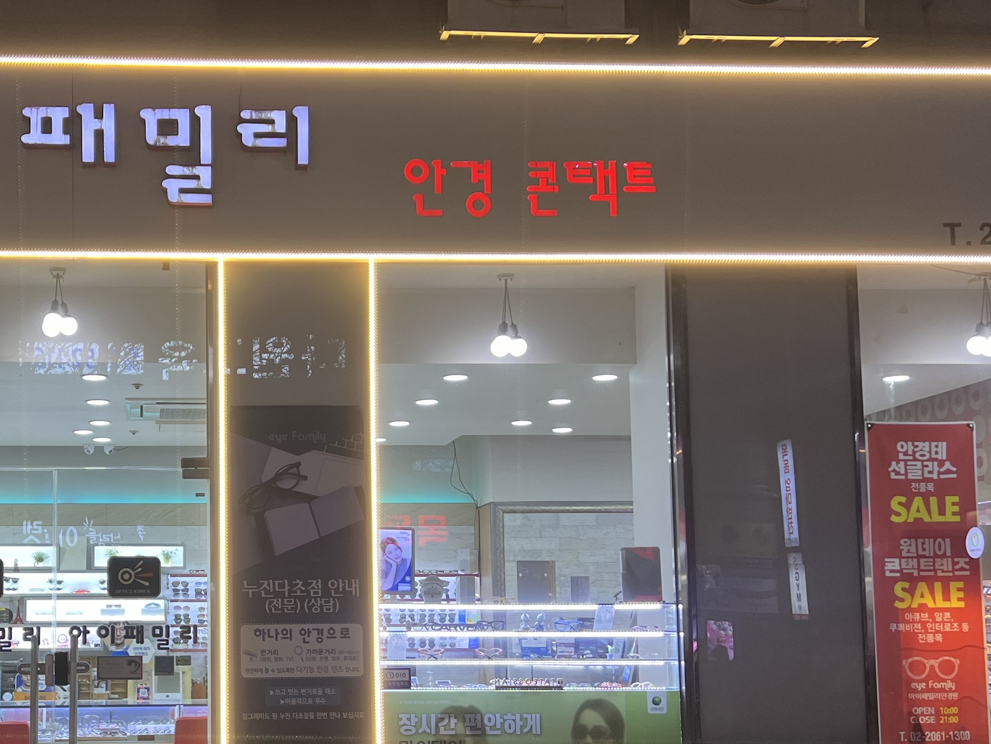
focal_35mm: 52
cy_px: 478
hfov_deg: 35.7
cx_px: 214
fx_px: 1489
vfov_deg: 27.9
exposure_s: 1/60
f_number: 1.5
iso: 80
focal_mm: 5.7
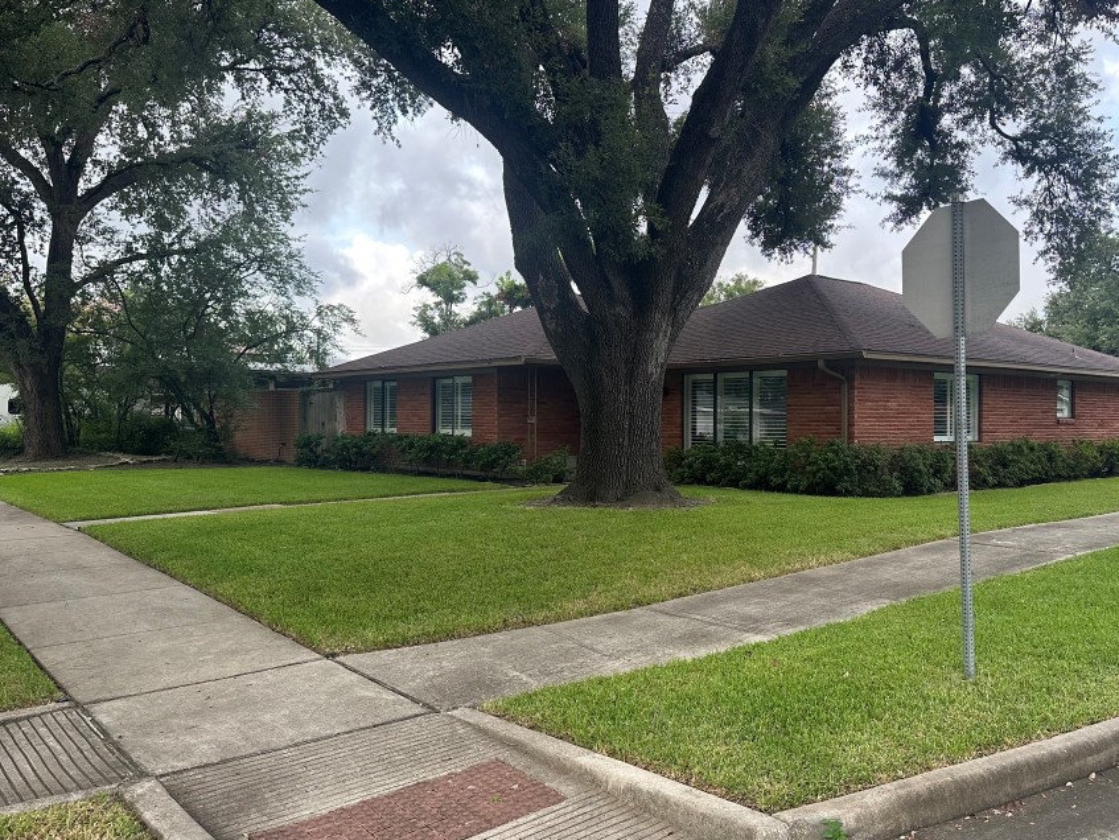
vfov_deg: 48.3
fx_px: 938
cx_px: 655
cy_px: 428
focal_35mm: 29
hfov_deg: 61.3
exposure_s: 1/494
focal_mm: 6.86
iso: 80
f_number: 1.78
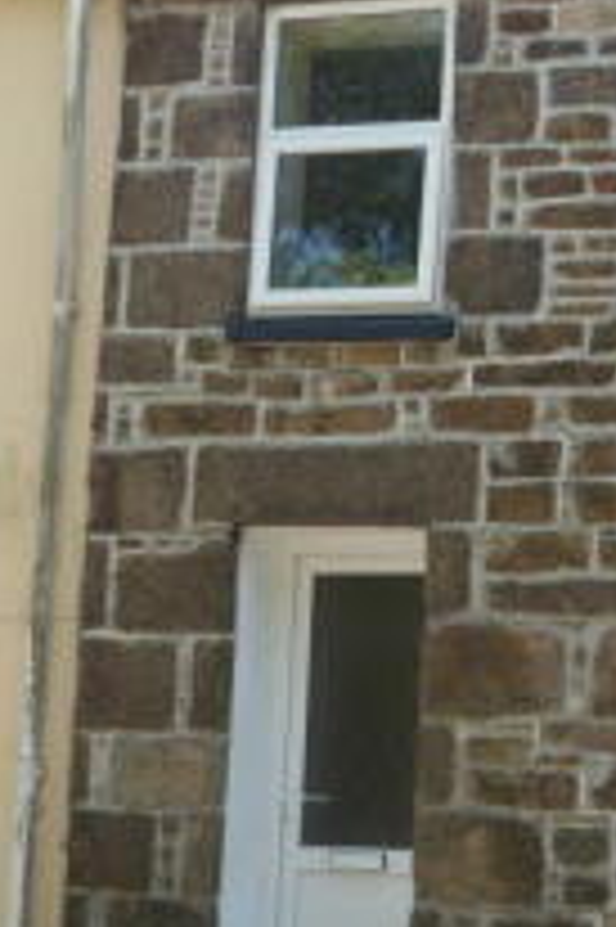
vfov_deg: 19.8
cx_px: 861
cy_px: 385
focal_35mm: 103
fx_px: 2648
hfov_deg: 12.7
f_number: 3.6
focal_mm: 6.3
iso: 80
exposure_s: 1/125
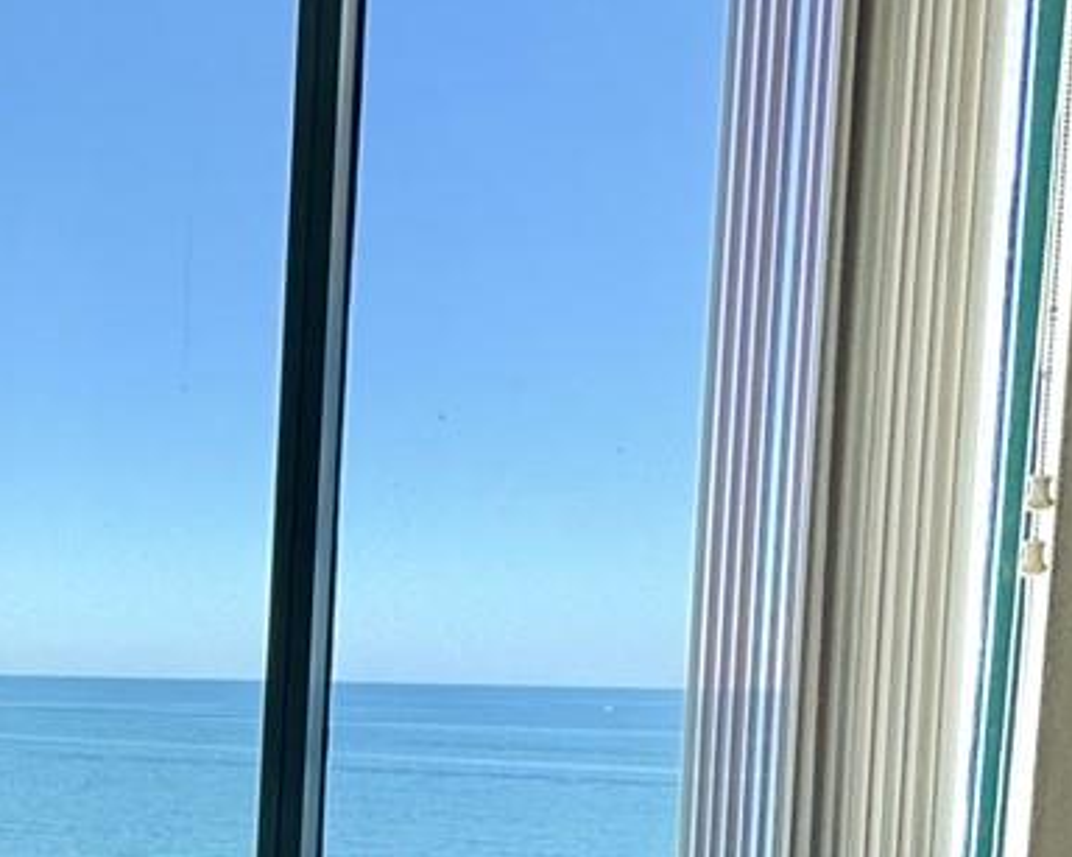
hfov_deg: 25.3
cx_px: -522
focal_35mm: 57
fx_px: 1808
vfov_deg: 25.8
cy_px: 773
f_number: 2.2
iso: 50
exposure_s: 1/533
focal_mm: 2.22
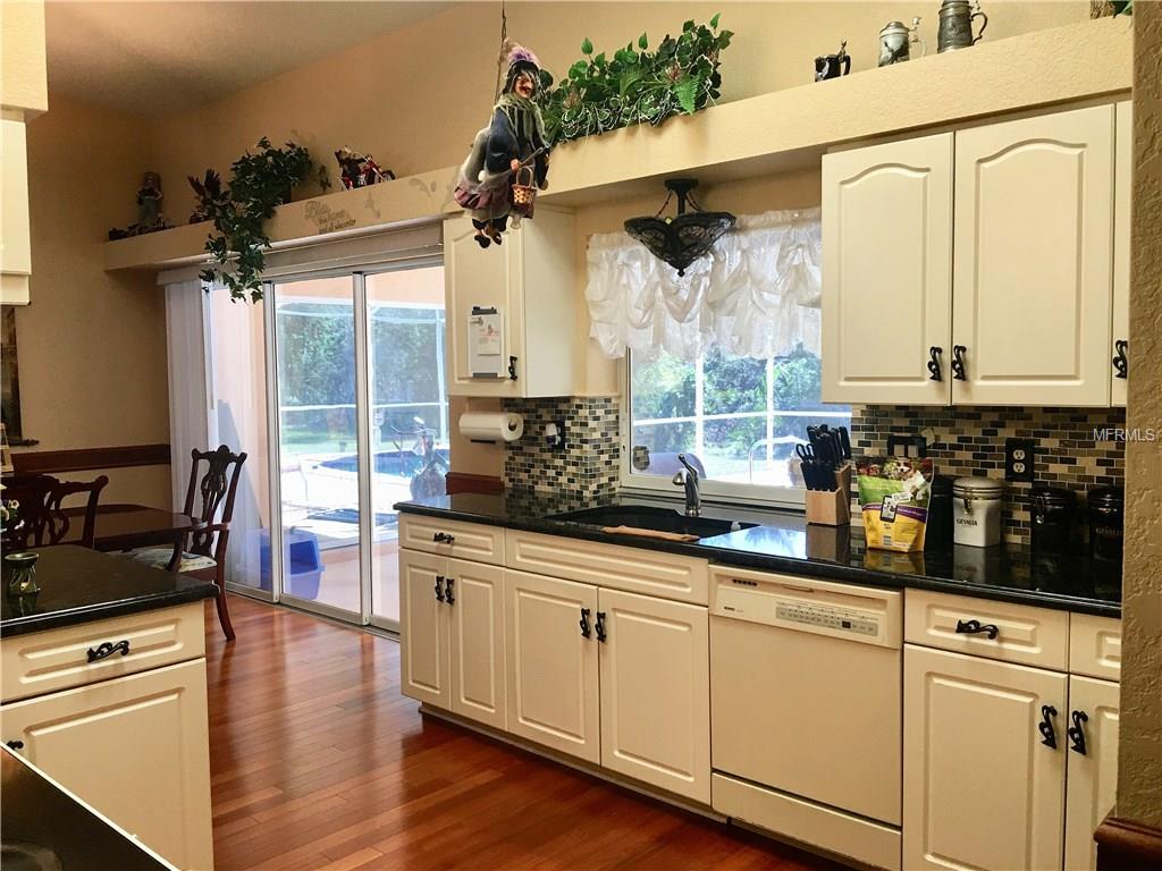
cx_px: 581
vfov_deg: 48.2
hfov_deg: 61.7
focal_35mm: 29
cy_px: 436
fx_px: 973
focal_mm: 4.15
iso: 32
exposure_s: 1/30
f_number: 2.2
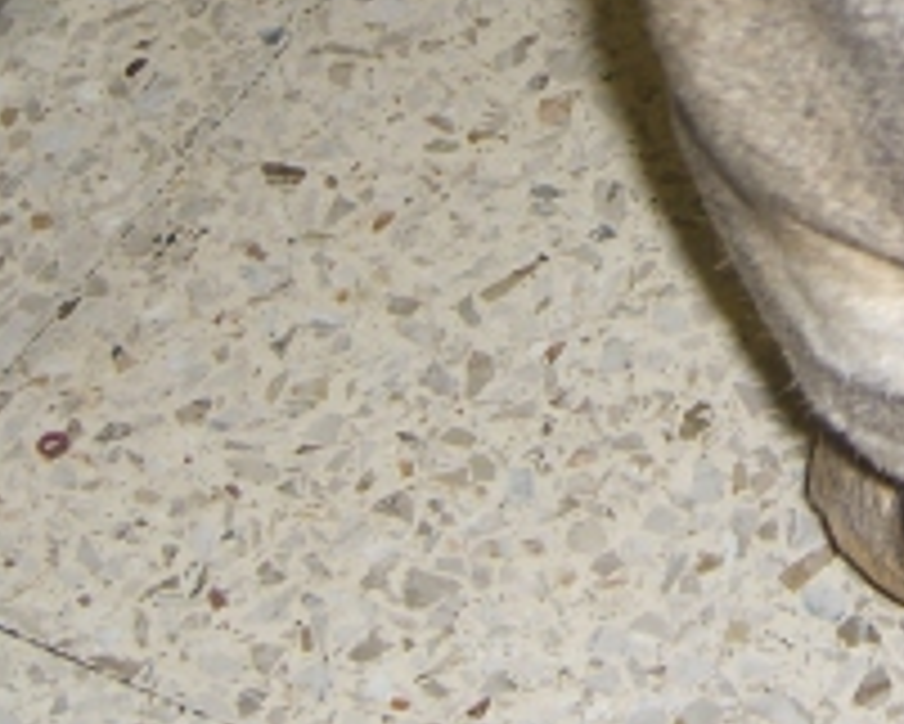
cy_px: -162
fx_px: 3828
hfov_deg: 13.2
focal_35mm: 143
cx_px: 976
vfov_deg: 10.6
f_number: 3.1
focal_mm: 9.5
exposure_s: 1/60
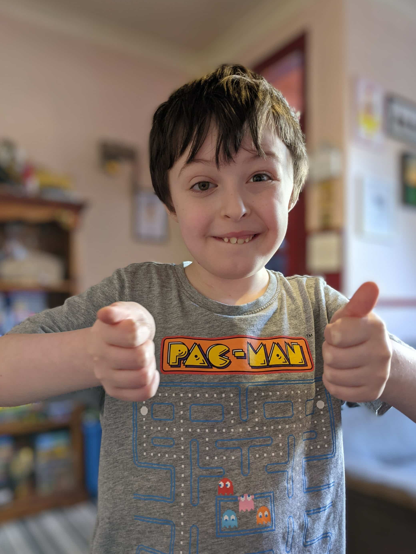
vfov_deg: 63.4
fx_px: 449
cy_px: 277
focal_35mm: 28
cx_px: 213
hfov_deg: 49.7
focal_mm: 4.38
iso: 87
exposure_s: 1/23.8
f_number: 1.73
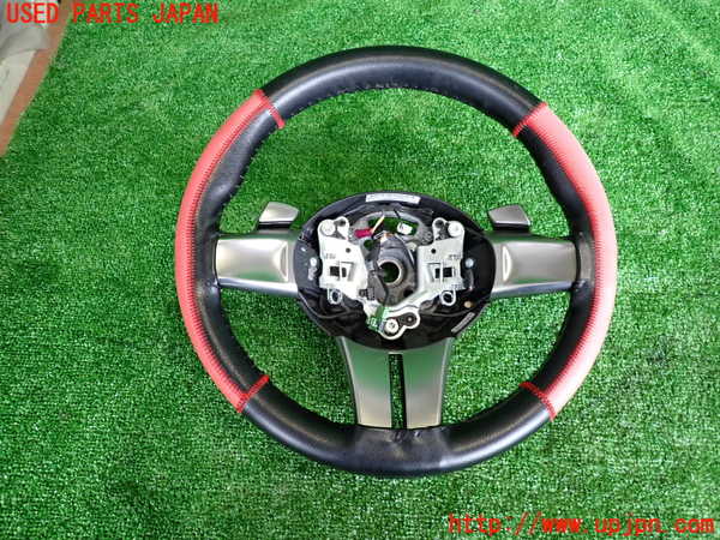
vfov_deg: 54.9
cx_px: 360
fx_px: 520
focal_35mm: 25
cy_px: 270
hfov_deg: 69.4
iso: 320
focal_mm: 4.5
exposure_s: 1/30
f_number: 2
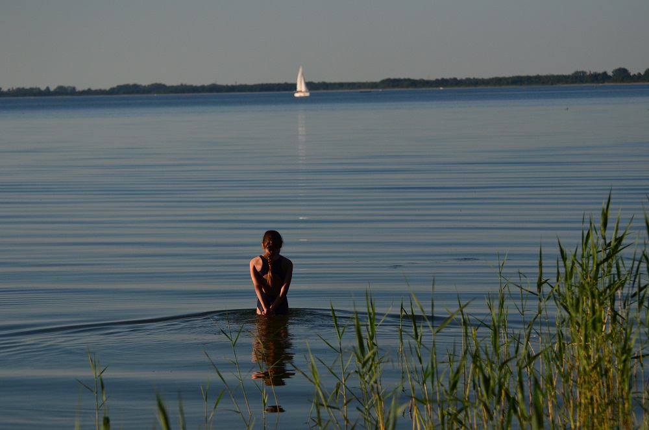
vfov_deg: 9.3
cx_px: 324
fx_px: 2644
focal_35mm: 147
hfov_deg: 14.0
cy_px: 215
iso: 450
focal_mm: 98
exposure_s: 1/8000
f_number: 4.5
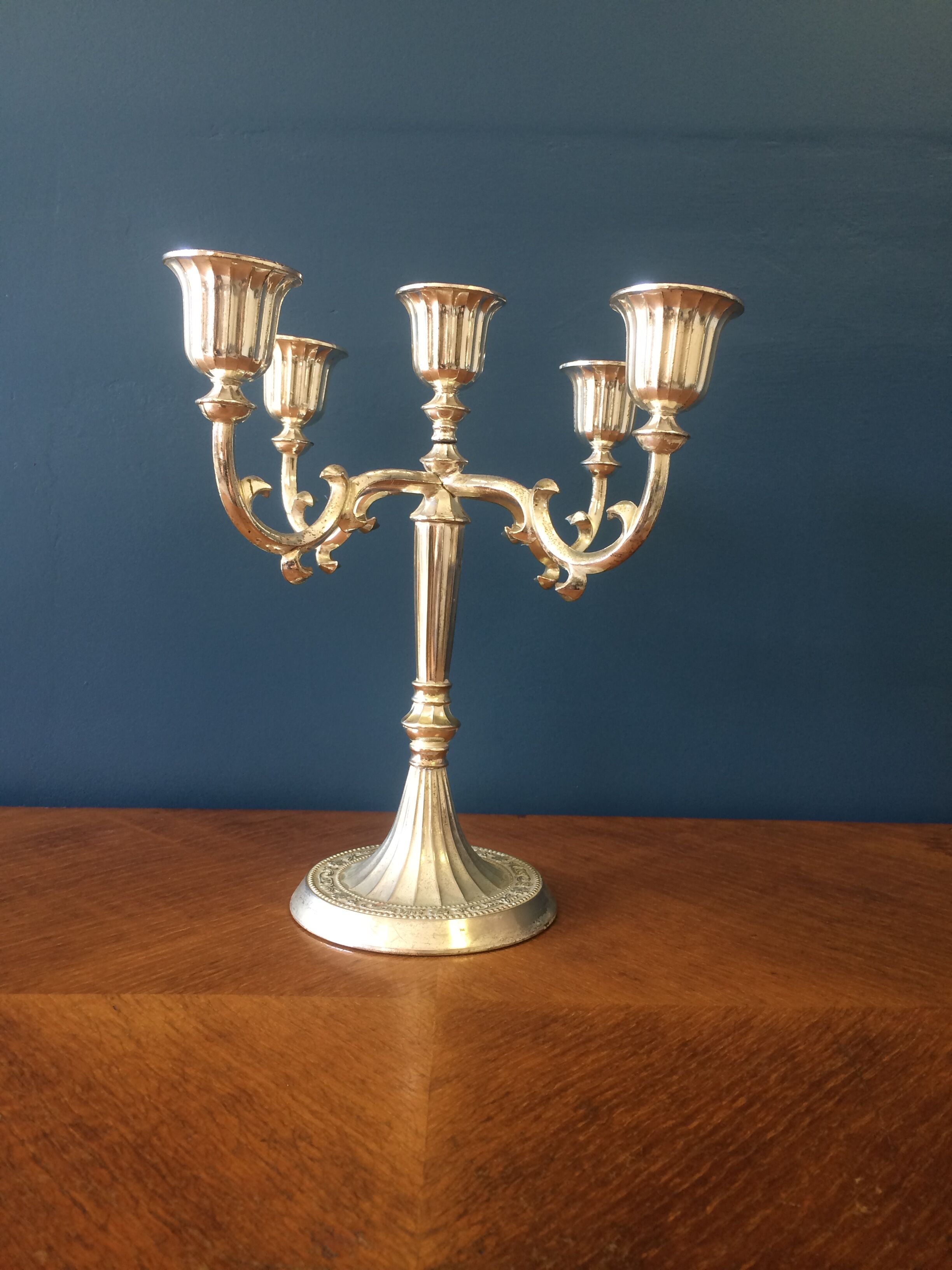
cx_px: 476
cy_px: 635
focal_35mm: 29
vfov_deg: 61.7
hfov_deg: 48.2
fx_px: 1063
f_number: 2.2
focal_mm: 4.15
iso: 40
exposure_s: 1/33
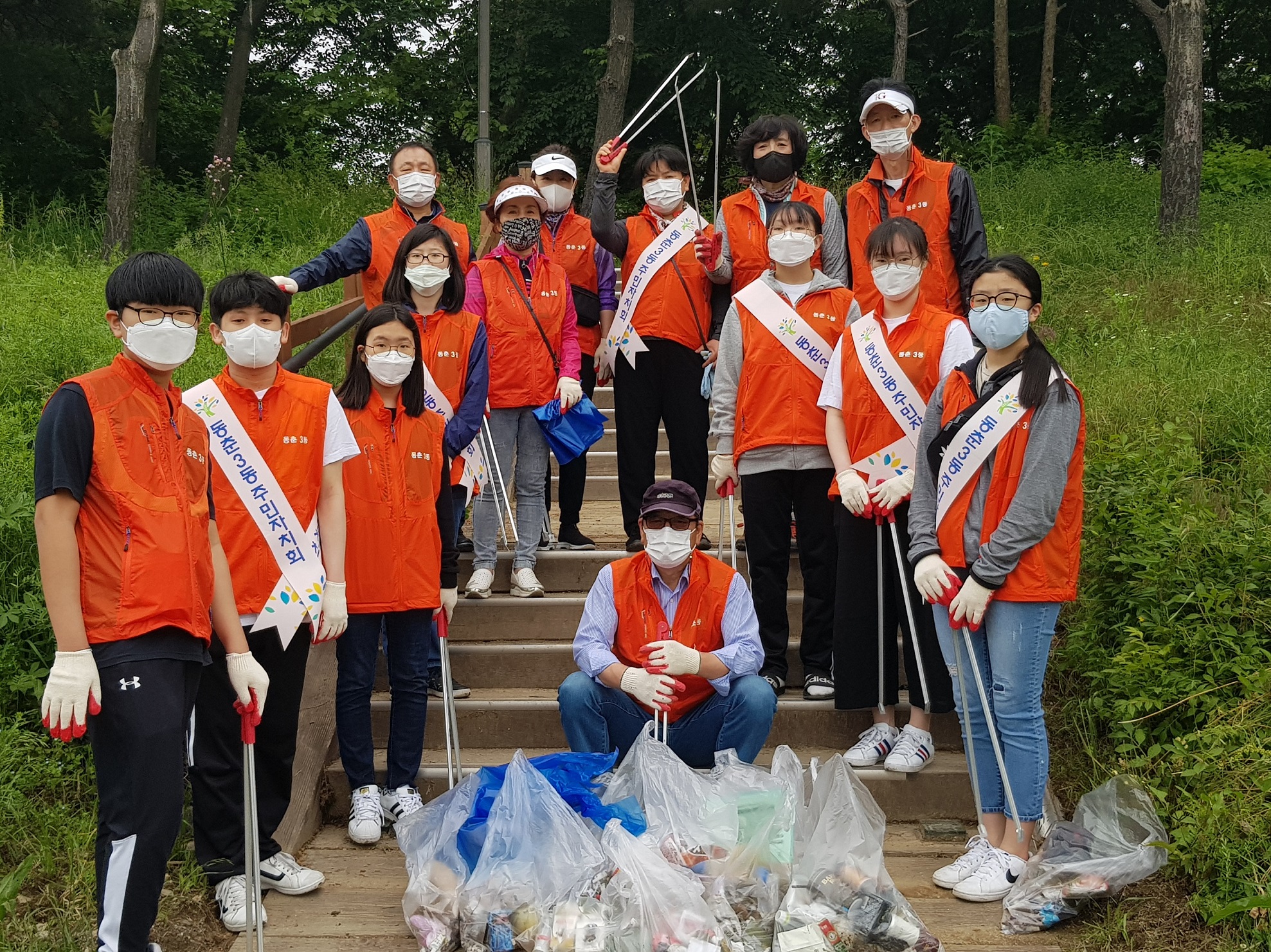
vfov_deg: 53.0
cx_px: 636
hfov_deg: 67.3
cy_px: 476
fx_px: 954
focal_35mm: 26
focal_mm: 4.2
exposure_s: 1/1116
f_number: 1.7
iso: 40
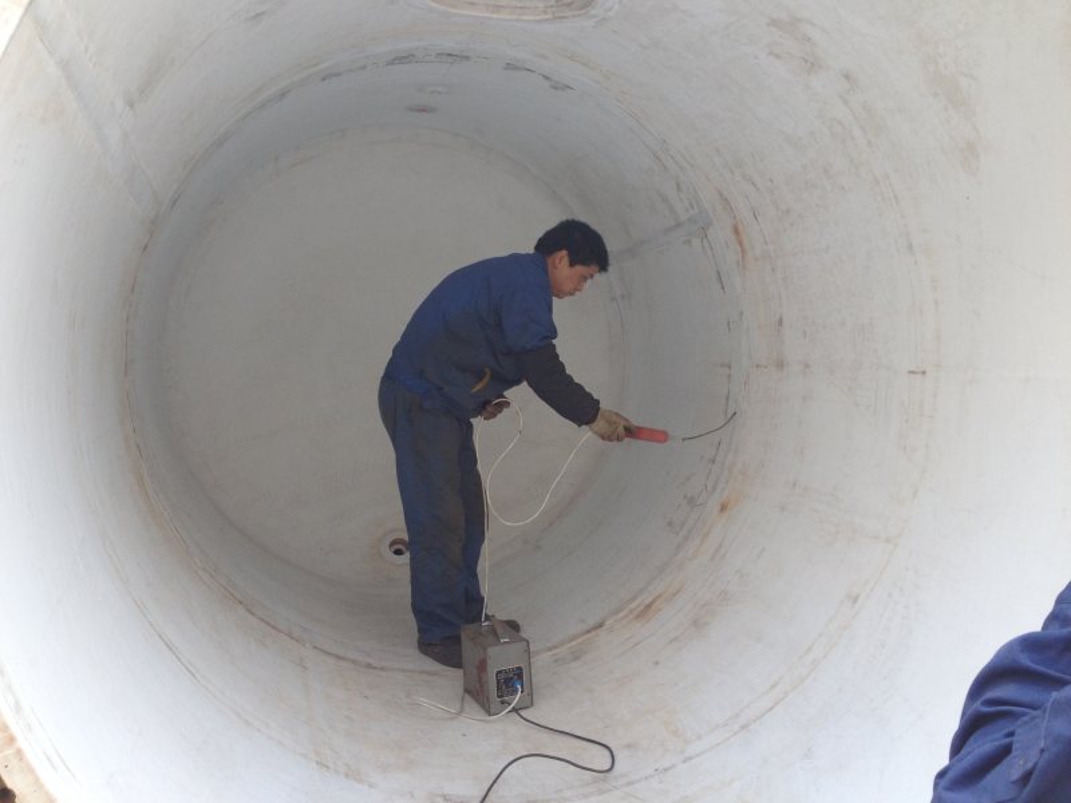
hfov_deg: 52.6
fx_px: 1083
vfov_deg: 40.7
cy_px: 402
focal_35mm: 35
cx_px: 536
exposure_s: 1/260
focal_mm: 4.28
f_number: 2.4
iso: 50
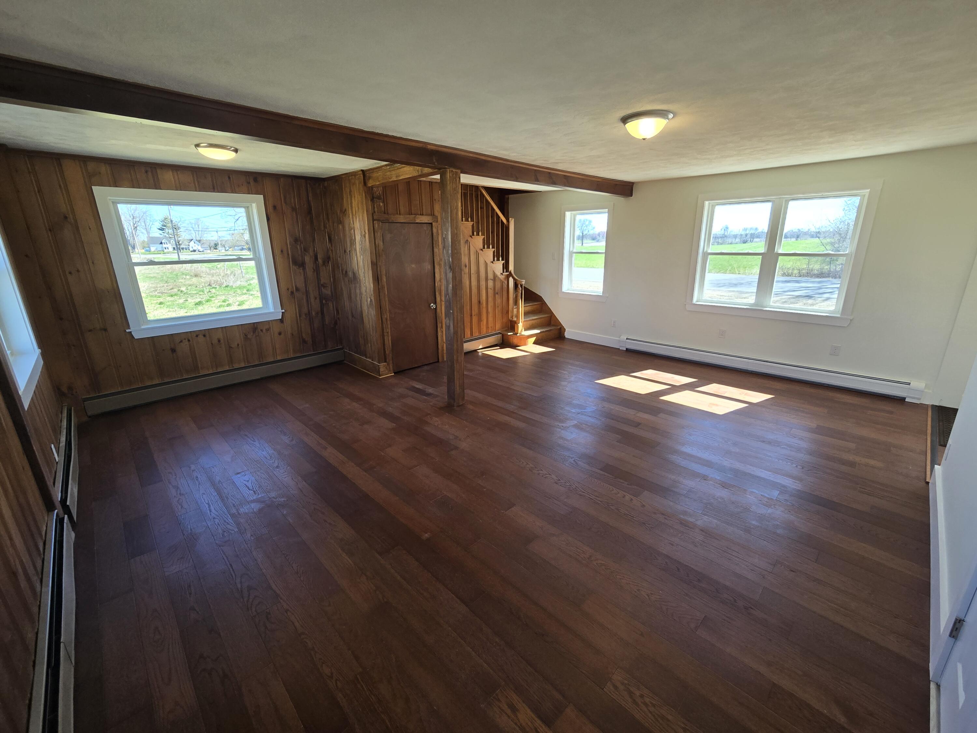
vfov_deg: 89.9
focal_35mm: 13
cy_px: 366
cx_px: 488
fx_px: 367
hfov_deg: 106.2
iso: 50
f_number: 2.2
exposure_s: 1/120
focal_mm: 2.2
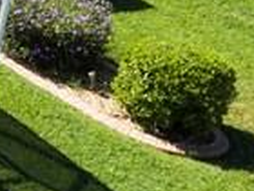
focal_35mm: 146
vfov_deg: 10.0
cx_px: -483
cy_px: -45
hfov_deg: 10.3
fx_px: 1071
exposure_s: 1/550
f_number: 2.8
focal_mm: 3.61
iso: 100
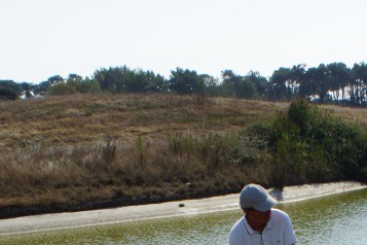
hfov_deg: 23.4
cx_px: 271
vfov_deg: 15.1
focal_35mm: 86
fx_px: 877
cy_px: 331
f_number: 13
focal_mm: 20
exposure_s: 1/125
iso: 100
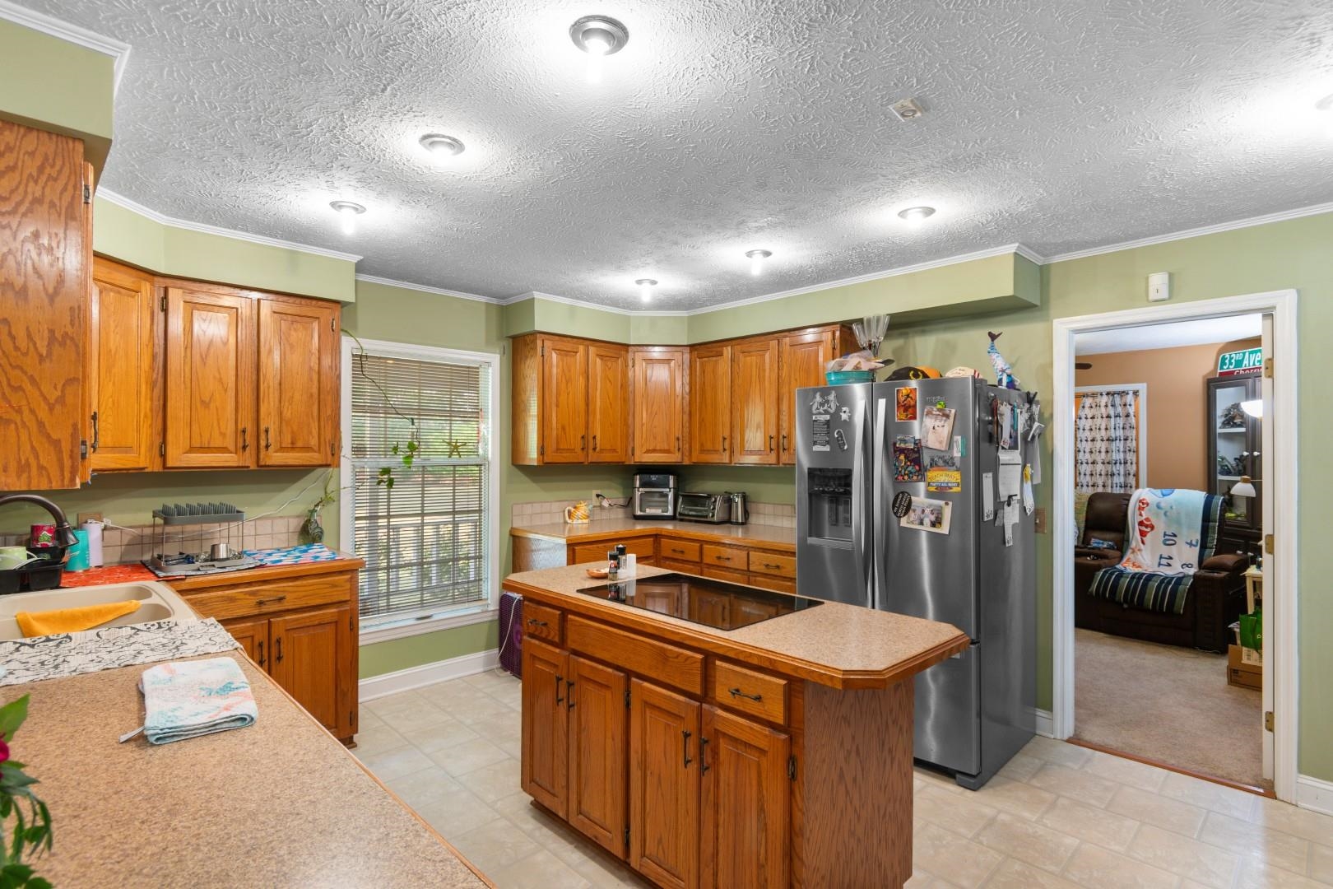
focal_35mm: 17
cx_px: 666
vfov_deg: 70.4
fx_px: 629
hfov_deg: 93.3
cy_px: 444
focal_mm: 11.5
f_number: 4.8
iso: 100
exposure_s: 1/5
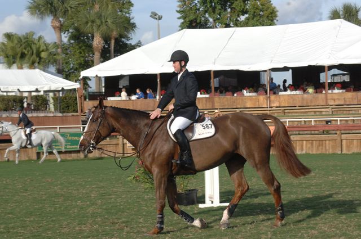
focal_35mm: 105
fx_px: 1052
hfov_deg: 19.5
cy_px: 120
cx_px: 180
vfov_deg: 13.0
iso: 400
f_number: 11
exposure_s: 1/400
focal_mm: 70
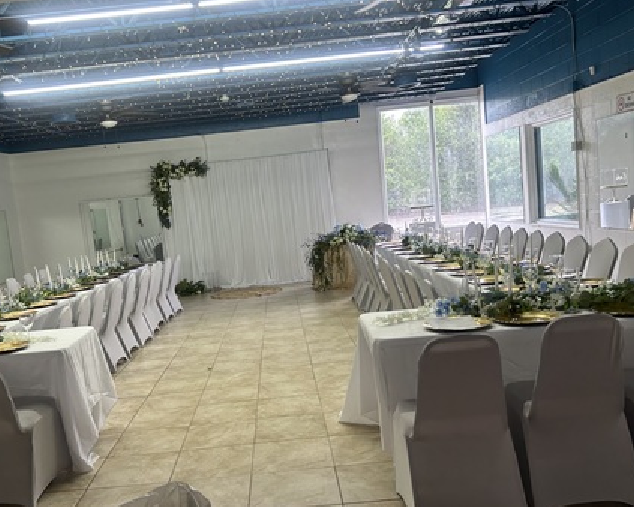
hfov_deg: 50.1
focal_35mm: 36
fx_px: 675
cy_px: 278
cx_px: 262
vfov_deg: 41.1
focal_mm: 5.7
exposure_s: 1/120
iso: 64
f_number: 1.5
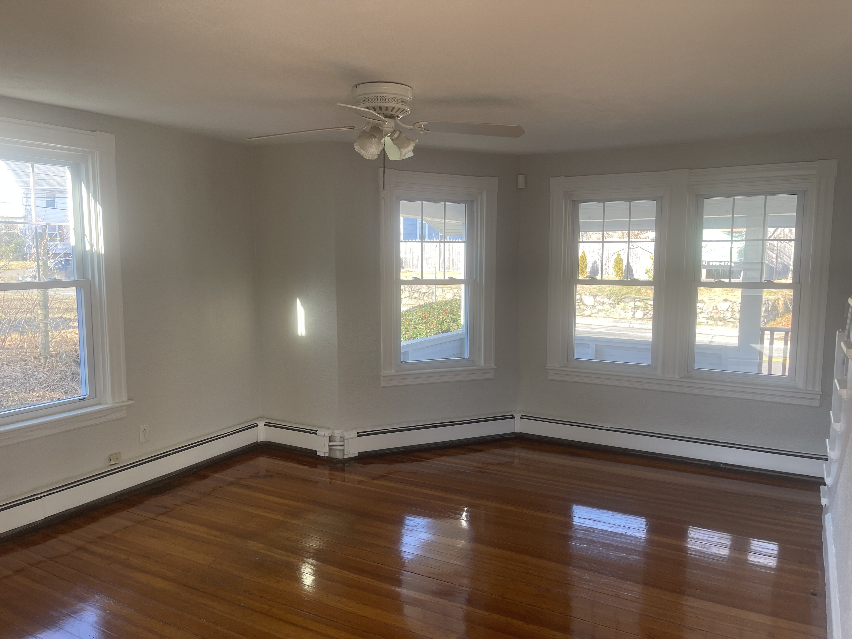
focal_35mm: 26
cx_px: 426
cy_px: 320
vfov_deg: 53.1
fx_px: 640
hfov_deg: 67.3
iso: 50
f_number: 1.6
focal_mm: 5.1
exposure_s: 1/121
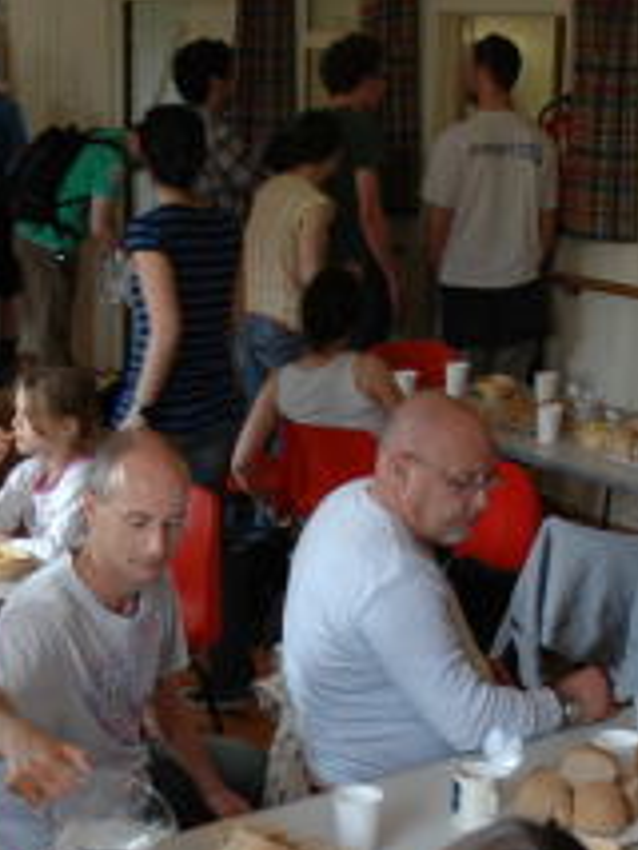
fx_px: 1915
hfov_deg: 18.8
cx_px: 160
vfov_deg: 24.6
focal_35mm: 78
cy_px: 674
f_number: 3.5
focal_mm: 18
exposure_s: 1/50
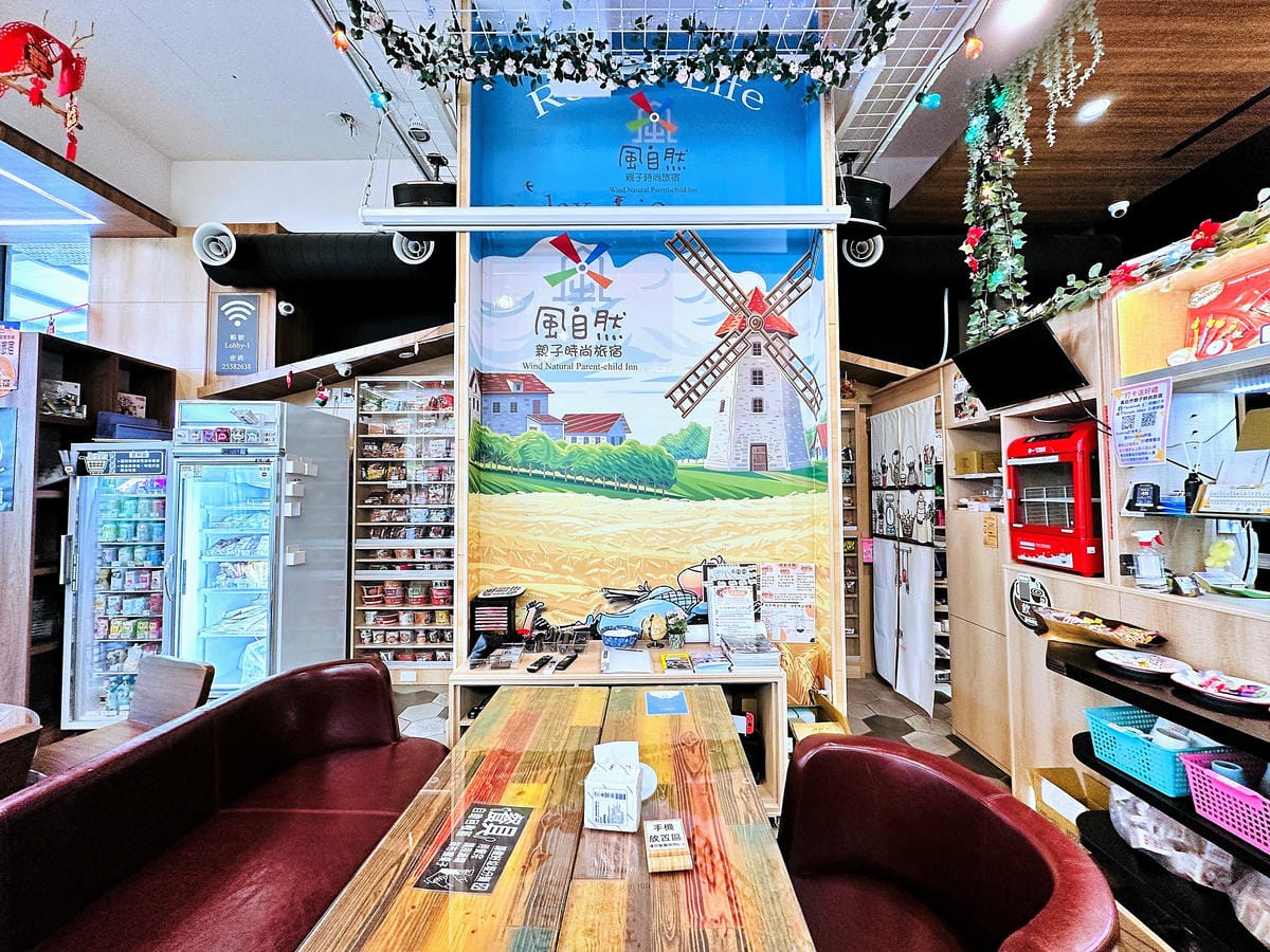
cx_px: 635
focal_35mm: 14
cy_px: 476
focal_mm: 2.22
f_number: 2.2
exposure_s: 1/60
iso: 200
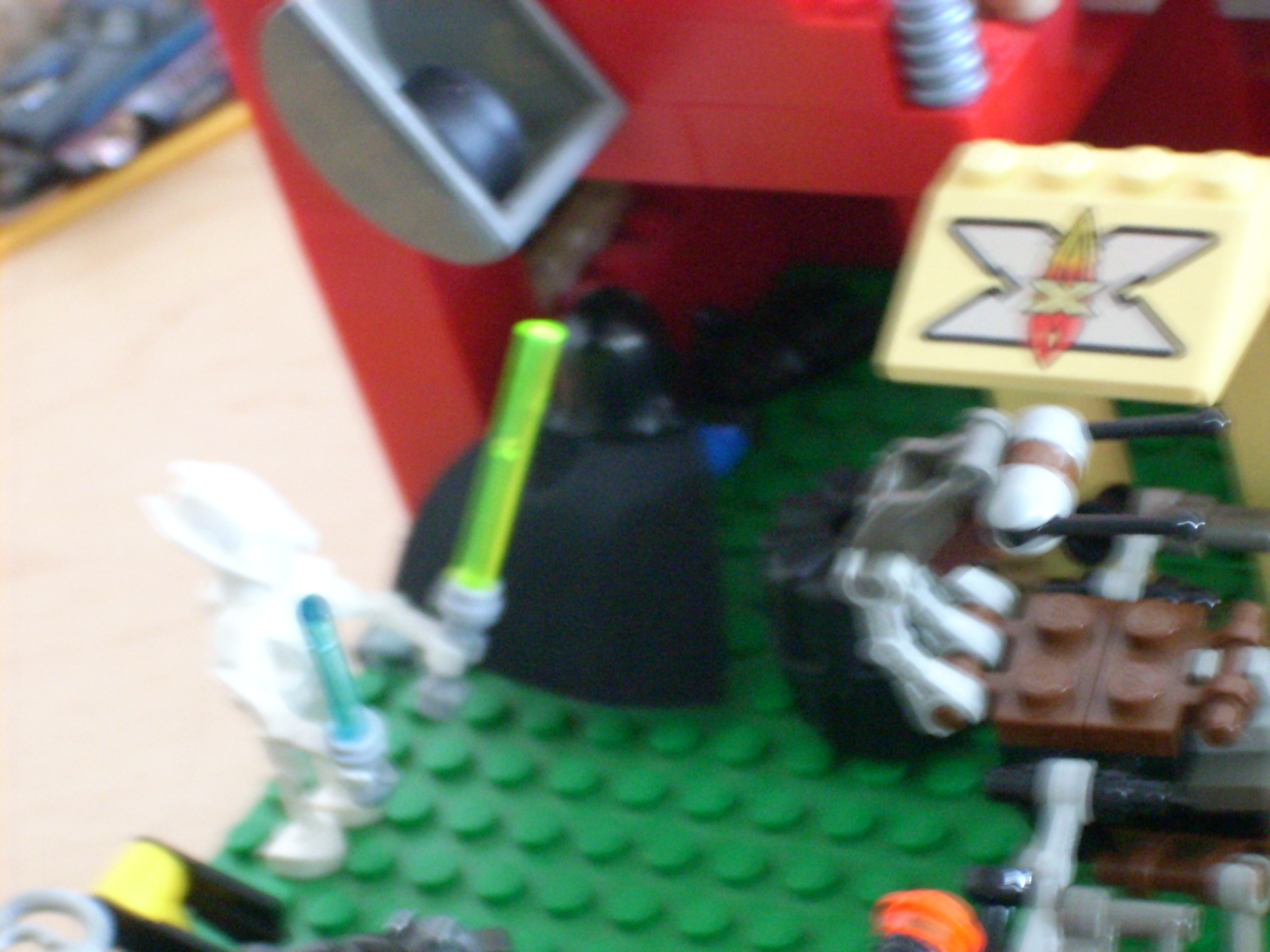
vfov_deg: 13.1
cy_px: 476
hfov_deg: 17.4
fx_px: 4146
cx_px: 635
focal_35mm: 113
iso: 496
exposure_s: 1/4
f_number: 5.2
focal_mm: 18.6
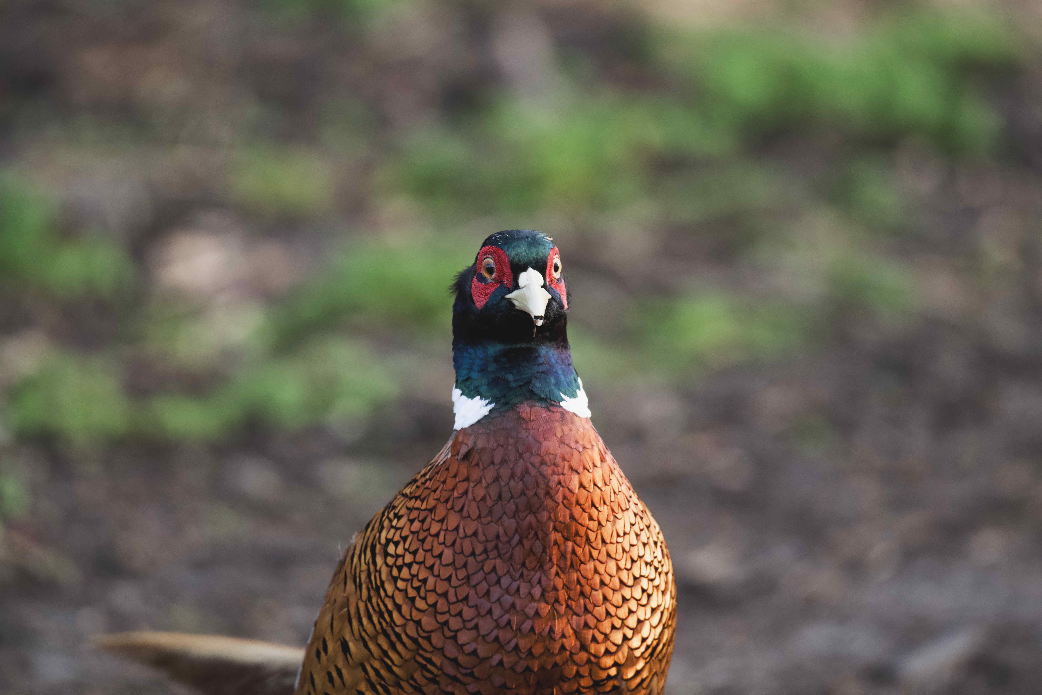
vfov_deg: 3.8
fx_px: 10419
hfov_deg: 5.7
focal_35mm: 360
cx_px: 521
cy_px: 348
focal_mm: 360
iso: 3200
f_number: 8
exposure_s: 1/400
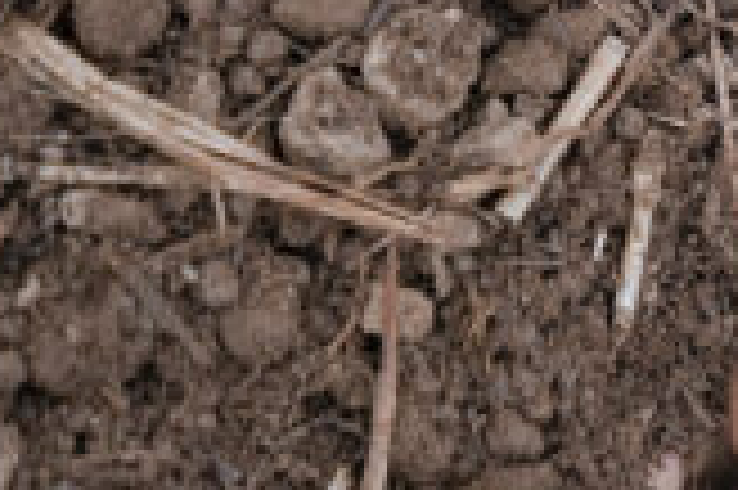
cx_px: 1300
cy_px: 299
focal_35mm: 438
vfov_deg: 3.1
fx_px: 8970
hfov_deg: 4.7
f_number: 2.8
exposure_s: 1/800
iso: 320
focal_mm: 70
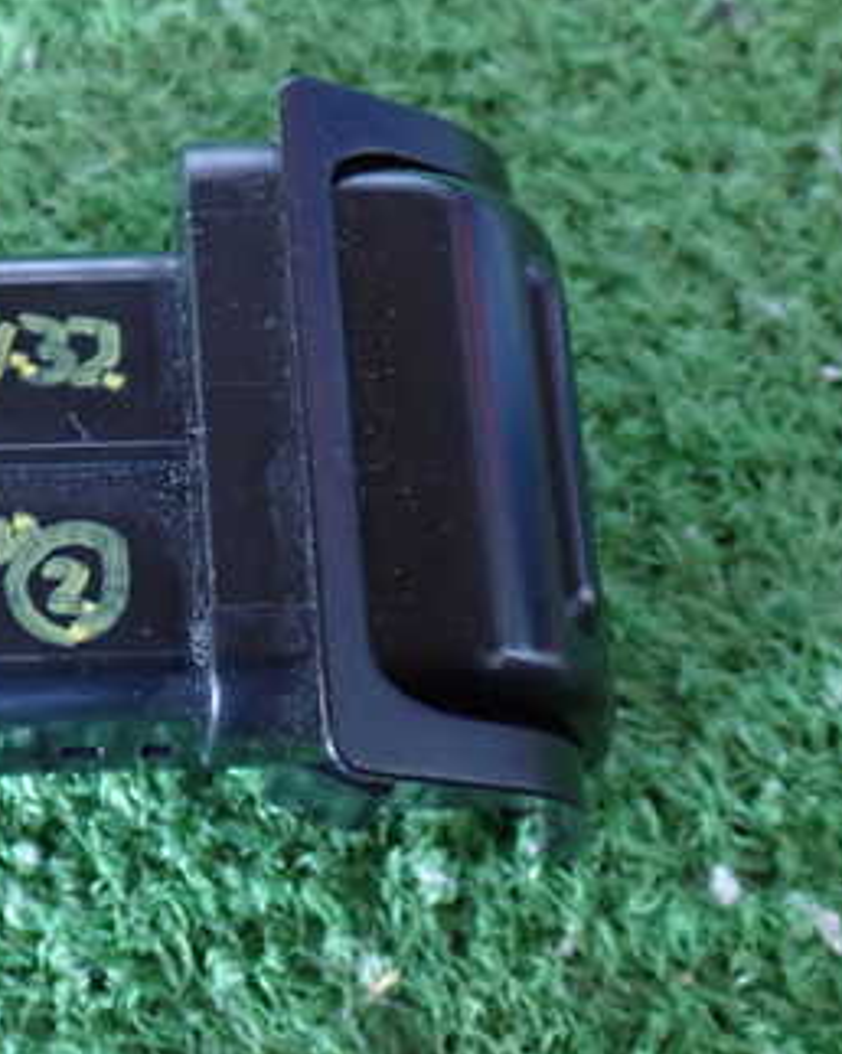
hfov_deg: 21.7
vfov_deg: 27.5
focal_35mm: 69
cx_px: 95
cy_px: 489
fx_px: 2151
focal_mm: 6.83
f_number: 2.7
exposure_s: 1/30
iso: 800
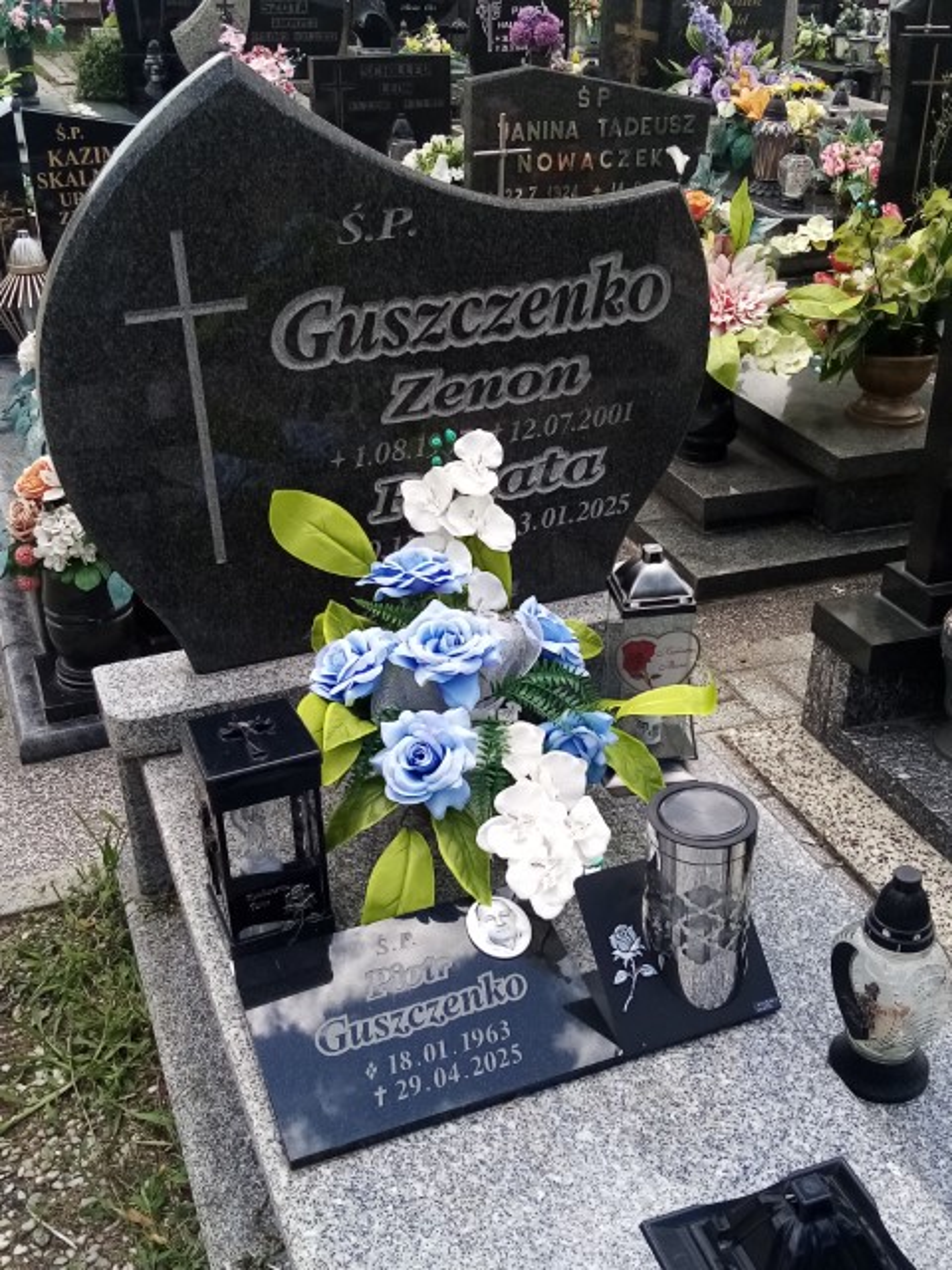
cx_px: 476
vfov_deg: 67.3
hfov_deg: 53.1
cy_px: 635
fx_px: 953
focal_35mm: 26
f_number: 1.8
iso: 109
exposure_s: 1/831
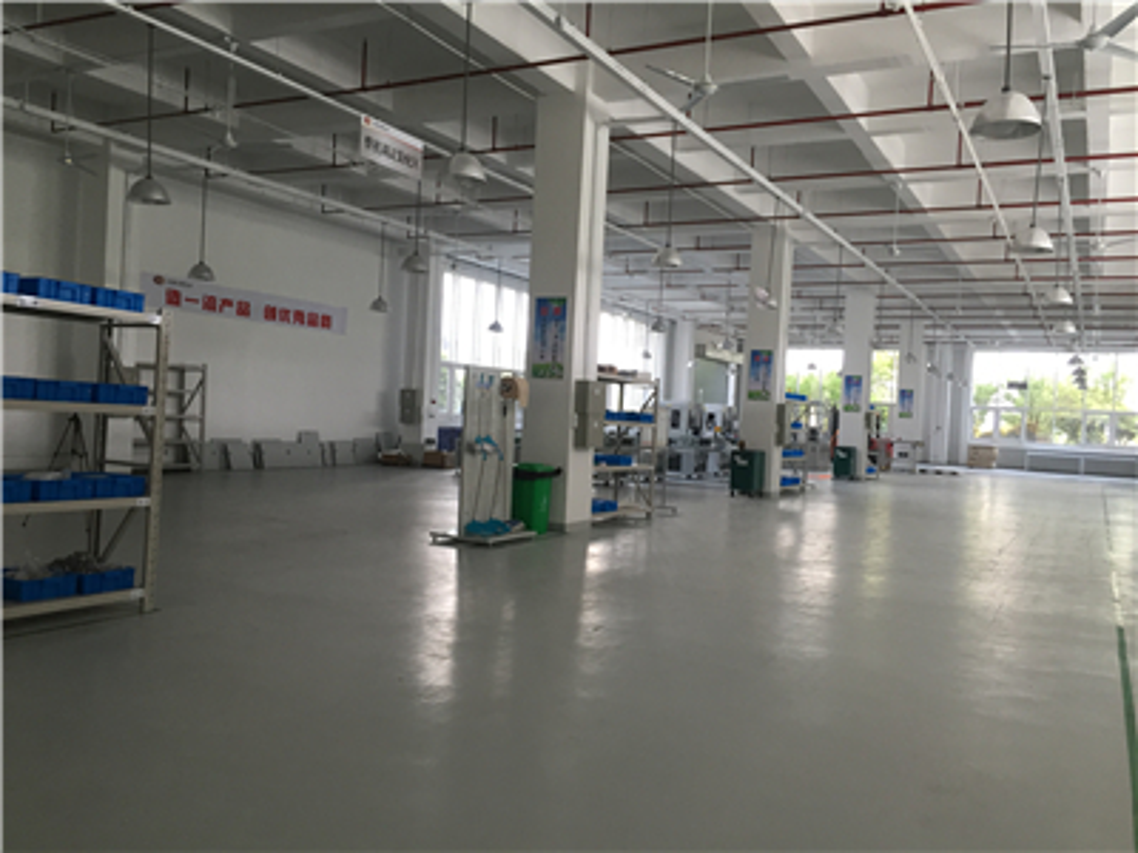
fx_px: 953
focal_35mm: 29
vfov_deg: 48.2
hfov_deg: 61.7
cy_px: 426
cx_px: 569
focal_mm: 4.15
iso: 50
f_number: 2.2
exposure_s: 1/33
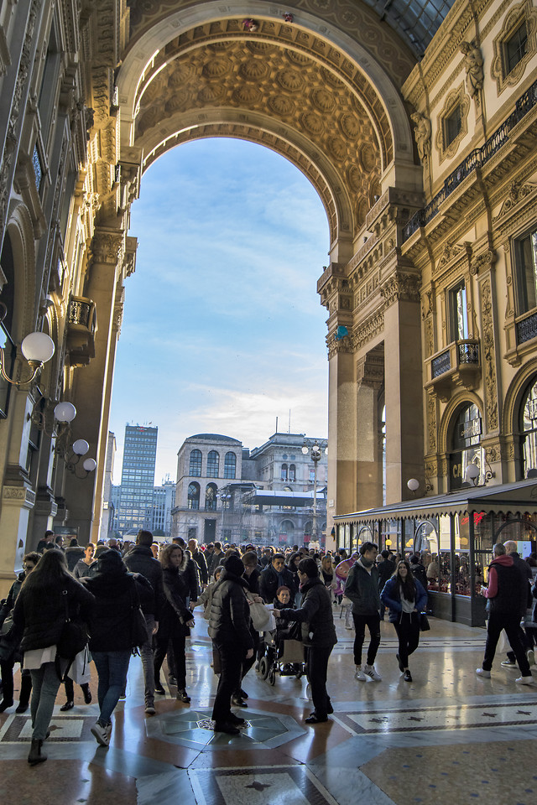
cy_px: 402
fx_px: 604
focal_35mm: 27
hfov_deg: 47.9
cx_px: 268
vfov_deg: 67.4
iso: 400
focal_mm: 18
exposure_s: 1/200
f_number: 5.6
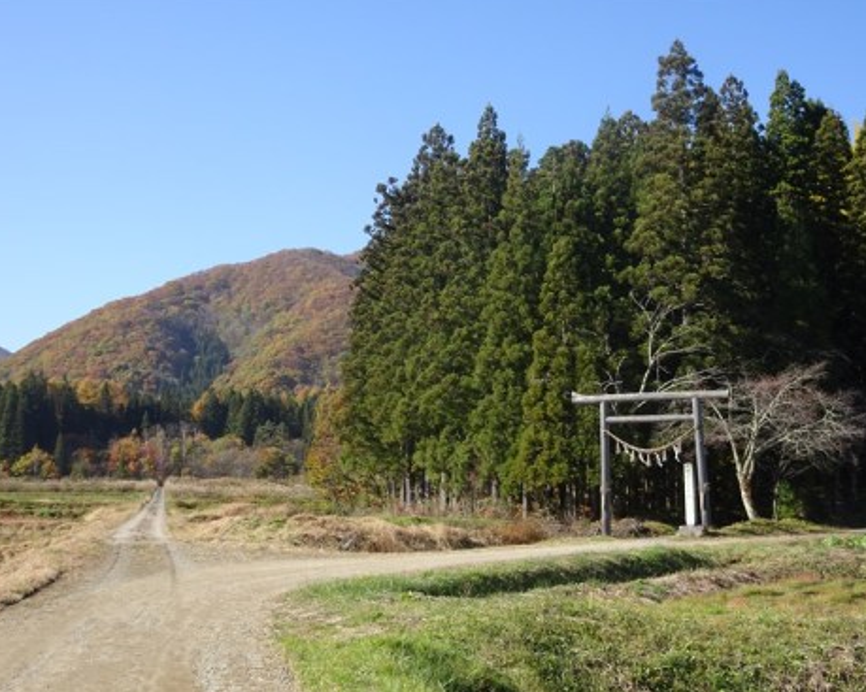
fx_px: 1307
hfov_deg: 36.7
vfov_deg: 29.7
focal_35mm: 51
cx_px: 421
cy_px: 342
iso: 80
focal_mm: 8.18
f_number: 4.5
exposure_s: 1/320
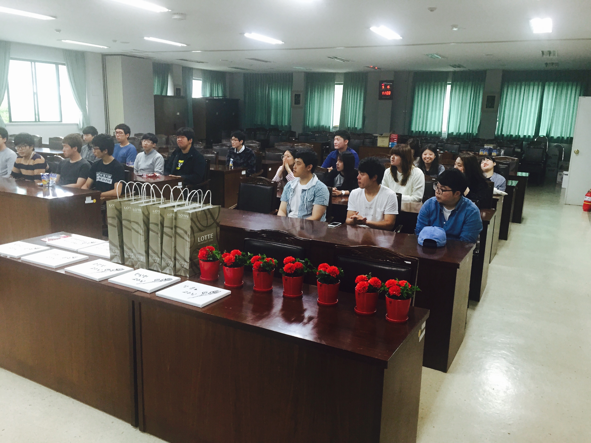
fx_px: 495
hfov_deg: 61.7
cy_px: 222
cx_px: 296
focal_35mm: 29
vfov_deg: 48.2
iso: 125
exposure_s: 1/30
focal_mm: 4.15
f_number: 2.2
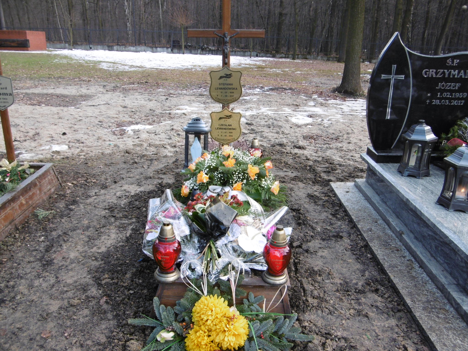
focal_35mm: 32
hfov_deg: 56.8
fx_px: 433
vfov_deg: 44.2
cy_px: 176
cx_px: 234
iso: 100
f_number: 3.5
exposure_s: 1/60
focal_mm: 5.8
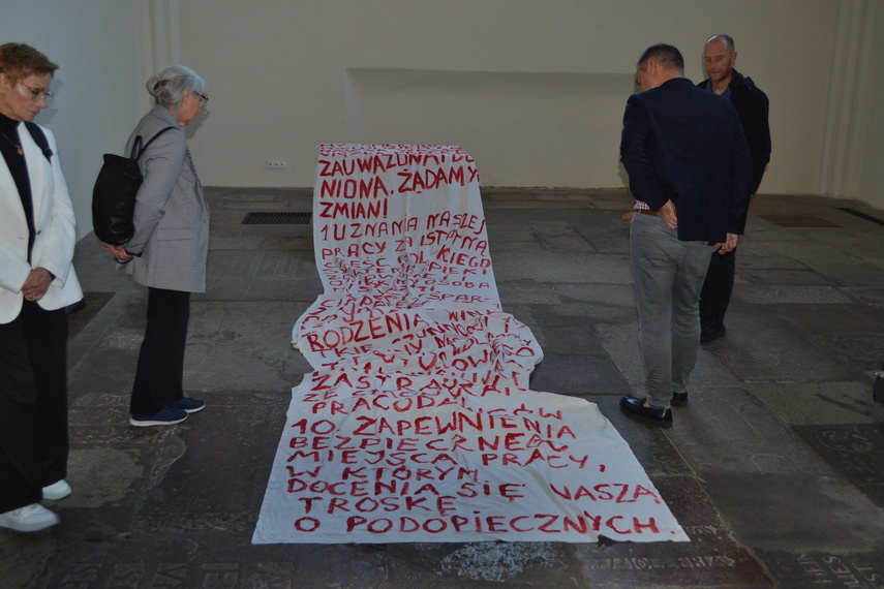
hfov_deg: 53.1
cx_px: 442
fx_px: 884
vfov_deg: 36.9
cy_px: 294
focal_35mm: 36
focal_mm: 24
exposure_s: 1/60
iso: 400
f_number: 4
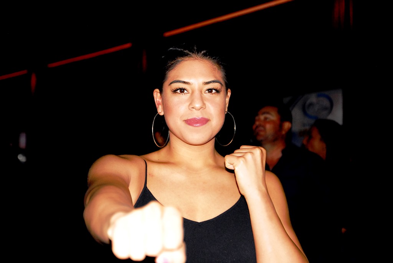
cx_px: 196
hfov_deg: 37.8
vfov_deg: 25.8
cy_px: 132
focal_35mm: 52
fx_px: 574
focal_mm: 35
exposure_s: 1/200
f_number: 2.8
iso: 1000
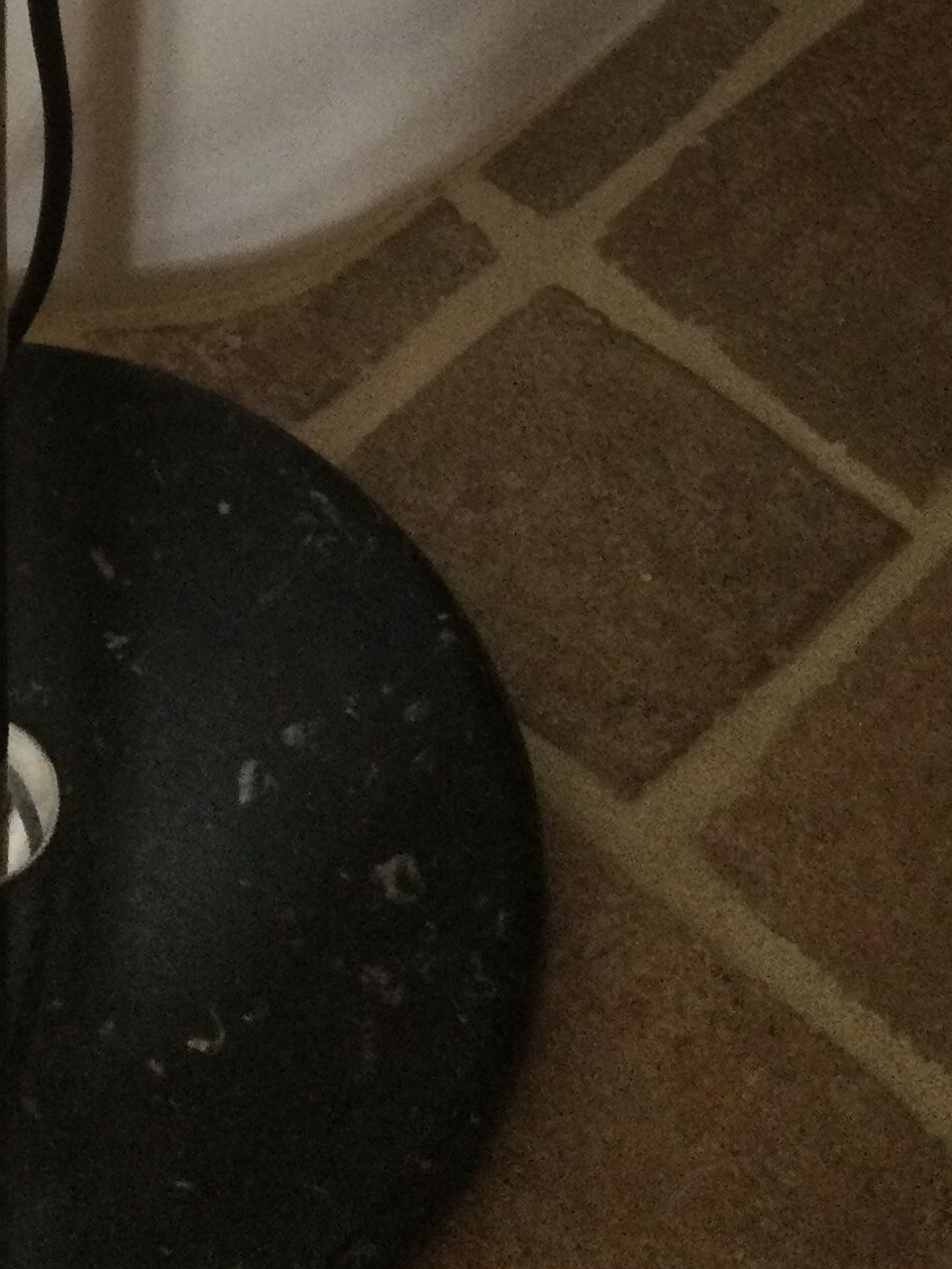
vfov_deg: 23.2
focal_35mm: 79
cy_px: -131
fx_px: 2896
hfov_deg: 18.1
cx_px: -61
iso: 160
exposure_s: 1/33
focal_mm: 3.3
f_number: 2.4
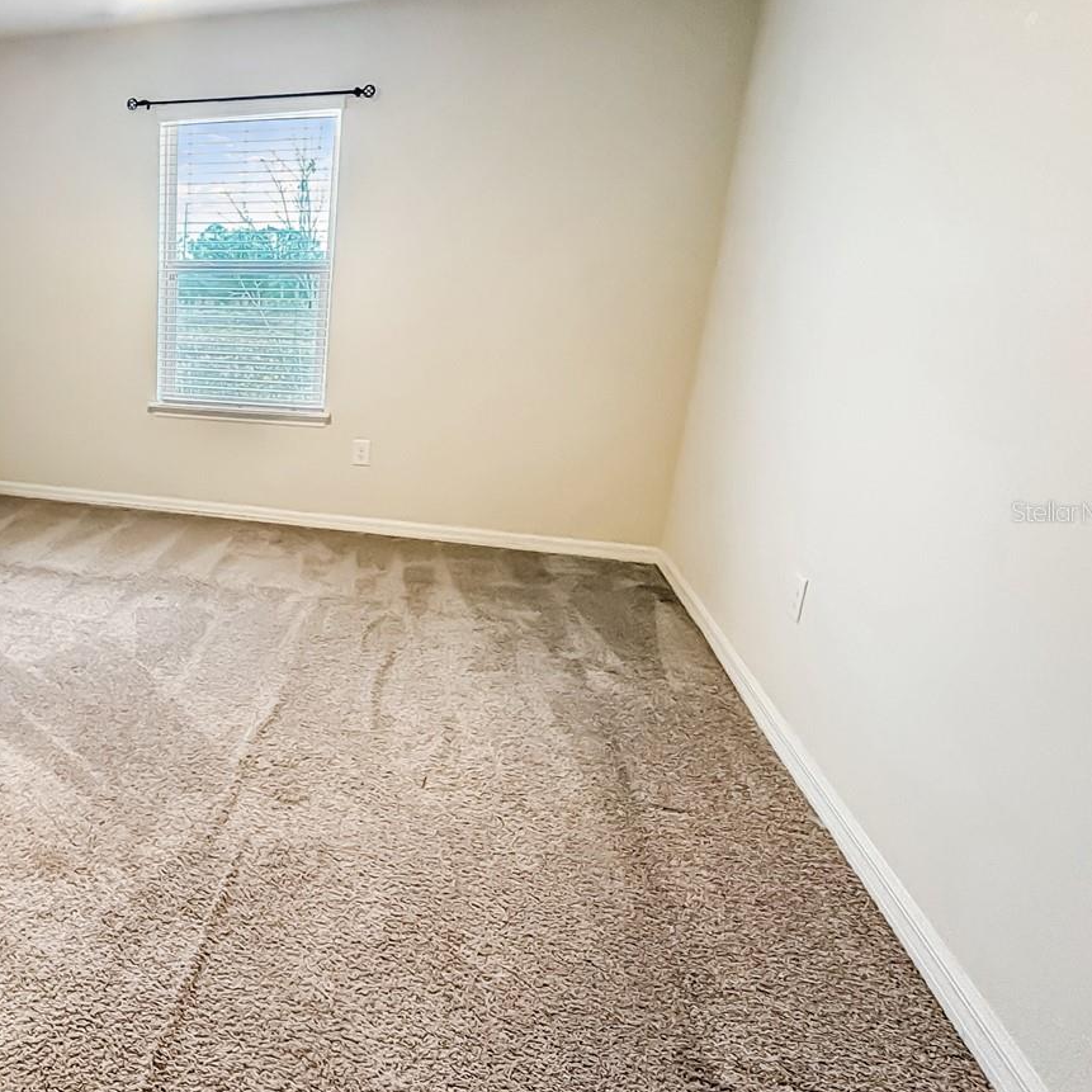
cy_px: 511
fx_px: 821
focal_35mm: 23
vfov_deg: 67.2
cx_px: 117
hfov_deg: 58.0
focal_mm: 2.22
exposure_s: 1/60
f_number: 2.2
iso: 500
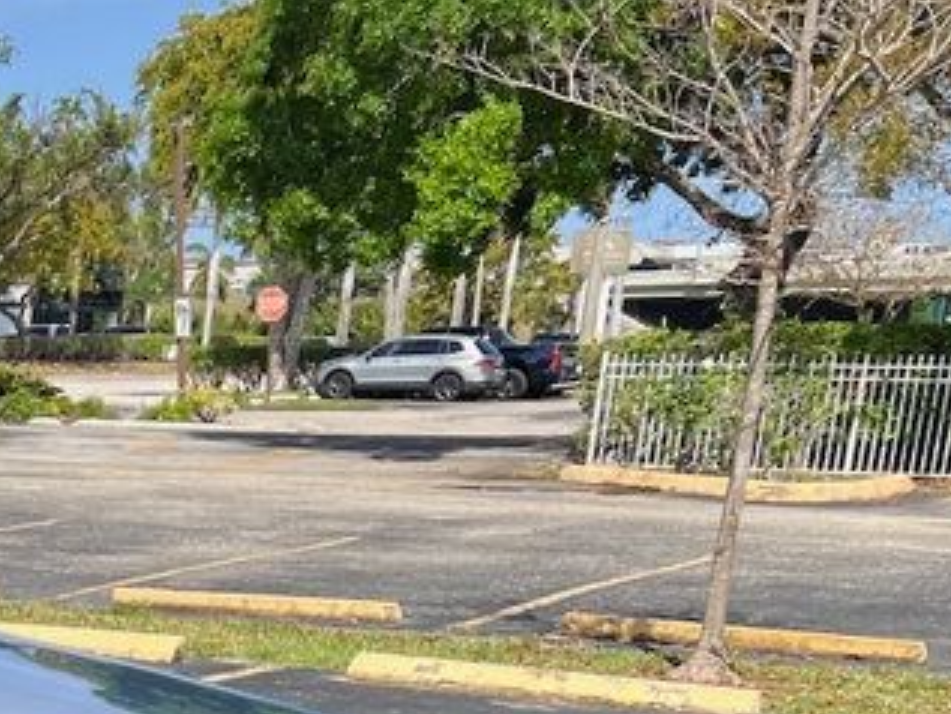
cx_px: -543
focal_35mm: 84
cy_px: 1053
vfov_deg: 16.2
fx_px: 2309
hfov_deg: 19.7
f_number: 1.5
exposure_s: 1/2404
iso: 50
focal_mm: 5.7
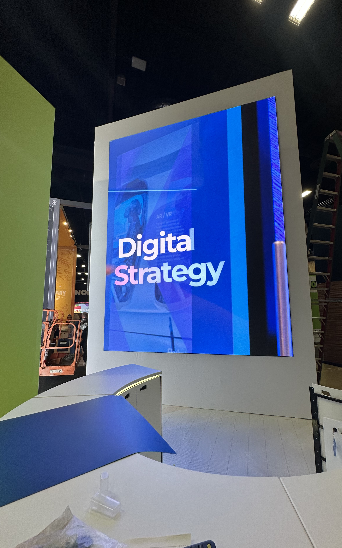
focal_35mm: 16
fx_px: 239
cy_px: 282
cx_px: 203
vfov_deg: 97.8
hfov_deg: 70.6
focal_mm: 2.22
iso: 100
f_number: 2.2
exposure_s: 1/120
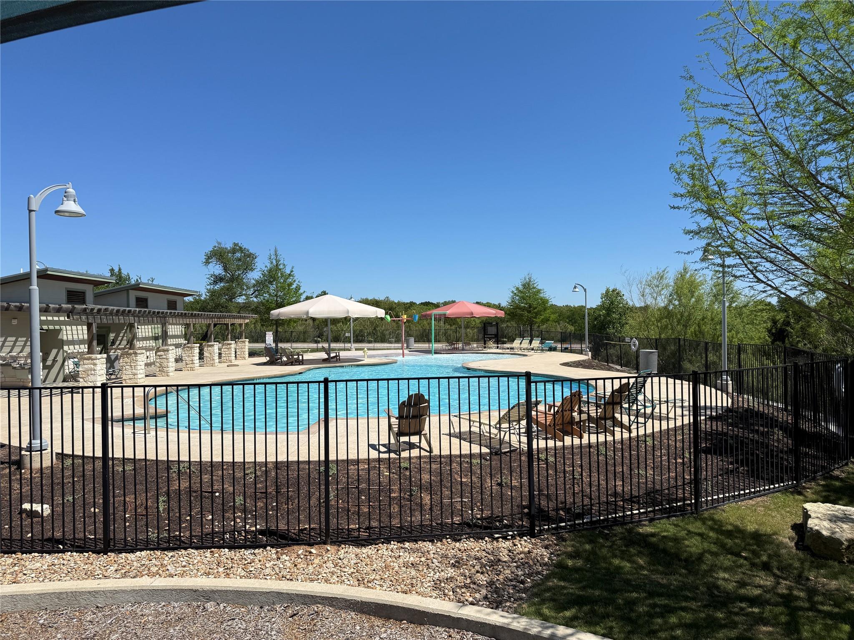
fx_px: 592
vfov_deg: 56.8
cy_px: 320
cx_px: 427
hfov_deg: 71.6
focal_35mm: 24
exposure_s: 1/5714
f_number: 1.78
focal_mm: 6.76
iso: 80
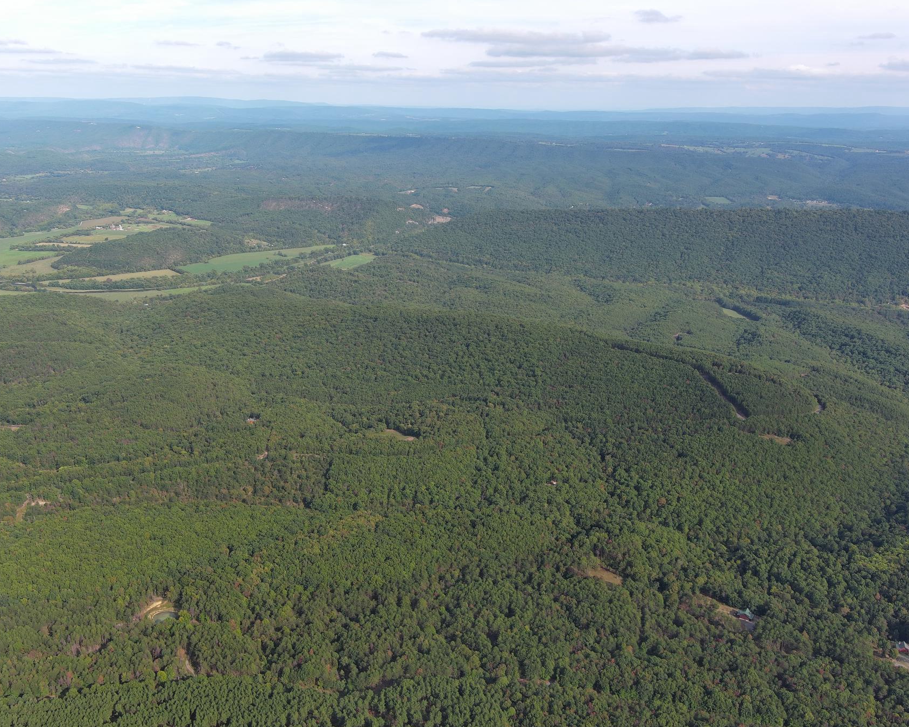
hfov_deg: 54.1
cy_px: 365
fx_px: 888
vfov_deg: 44.5
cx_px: 414
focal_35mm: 33
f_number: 2.8
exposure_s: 1/821
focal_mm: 10.57
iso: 100
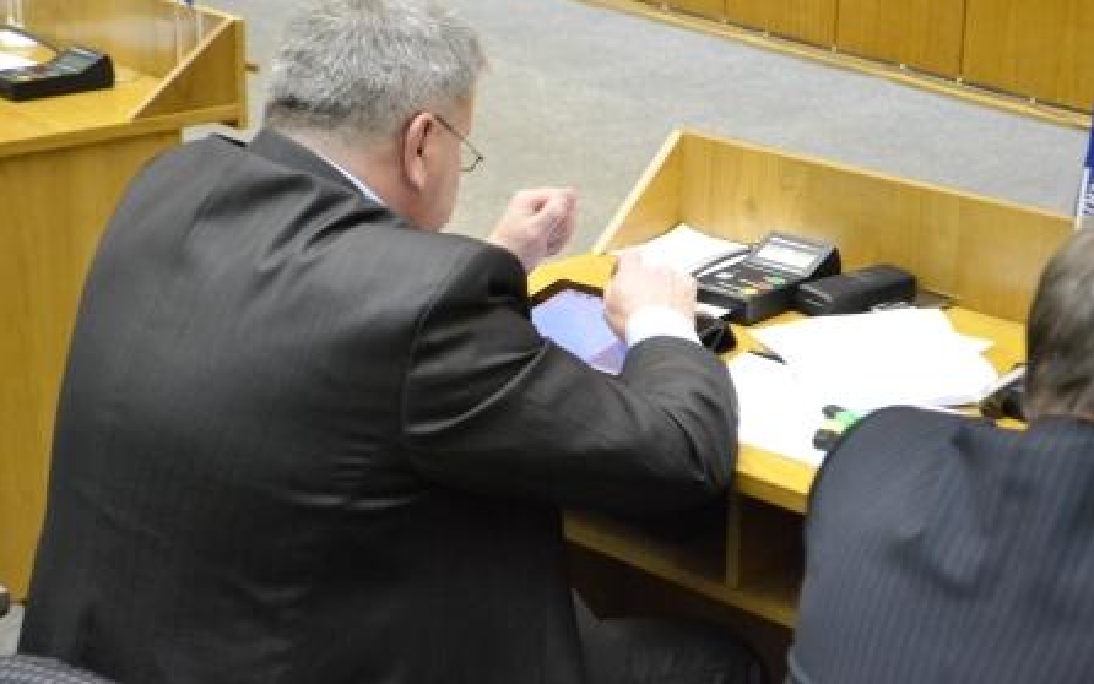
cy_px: 347
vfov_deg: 15.5
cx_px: 547
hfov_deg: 24.5
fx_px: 2520
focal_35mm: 85
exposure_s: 1/13
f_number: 5.6
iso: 3200
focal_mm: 55
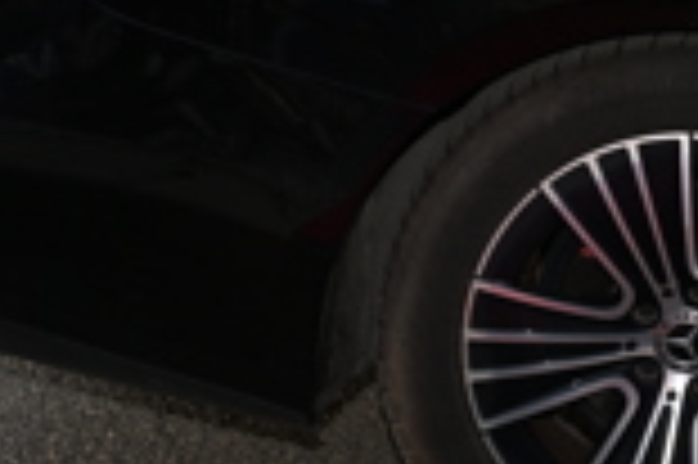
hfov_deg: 11.8
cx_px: 964
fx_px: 3273
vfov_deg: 8.0
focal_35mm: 169
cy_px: -135
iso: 800
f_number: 5
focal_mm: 38
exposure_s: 1/200
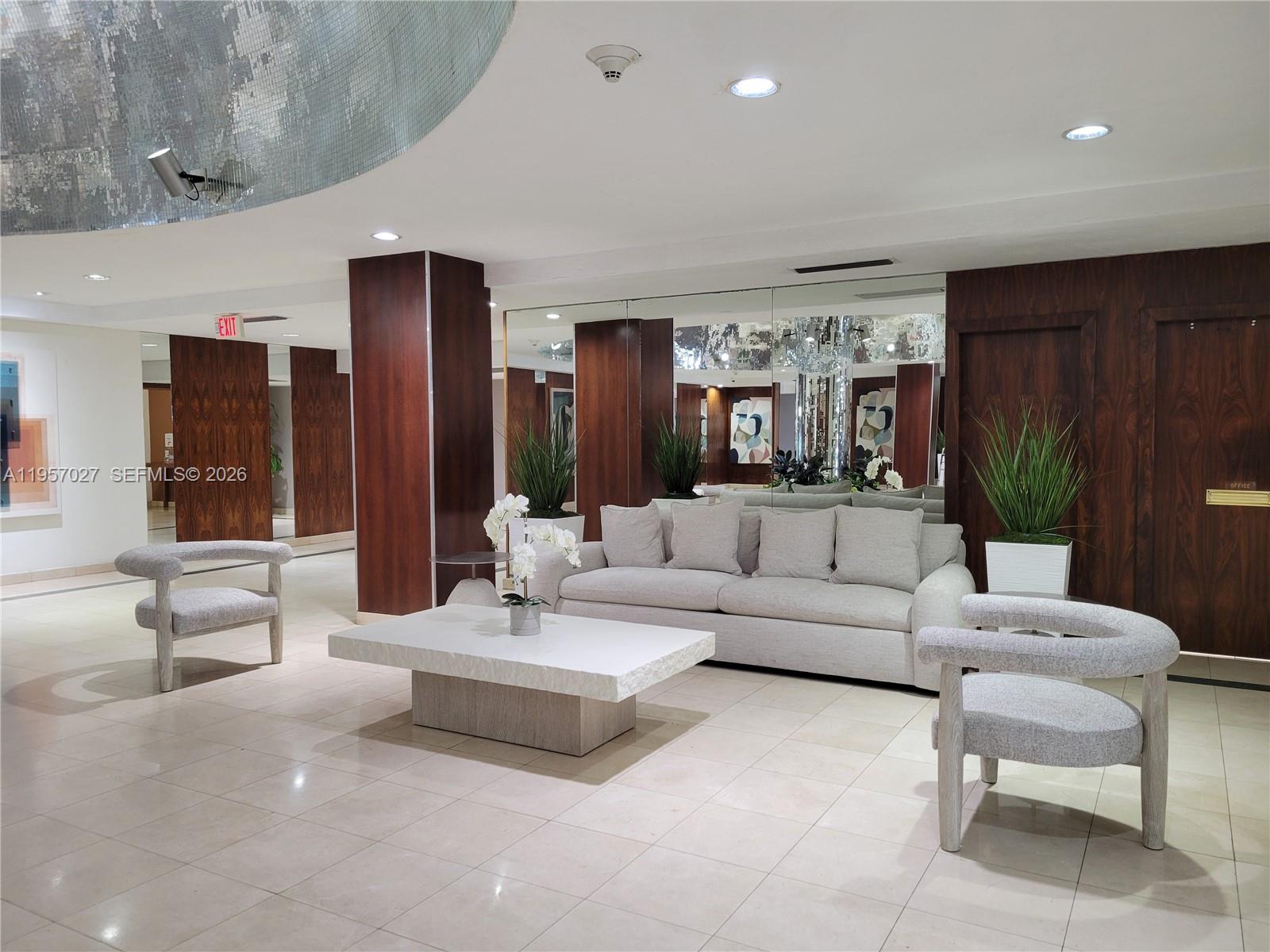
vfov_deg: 53.1
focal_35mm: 26
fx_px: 954
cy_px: 476
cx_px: 635
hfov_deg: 67.3
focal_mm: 5.4
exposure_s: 1/40
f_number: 1.8
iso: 200
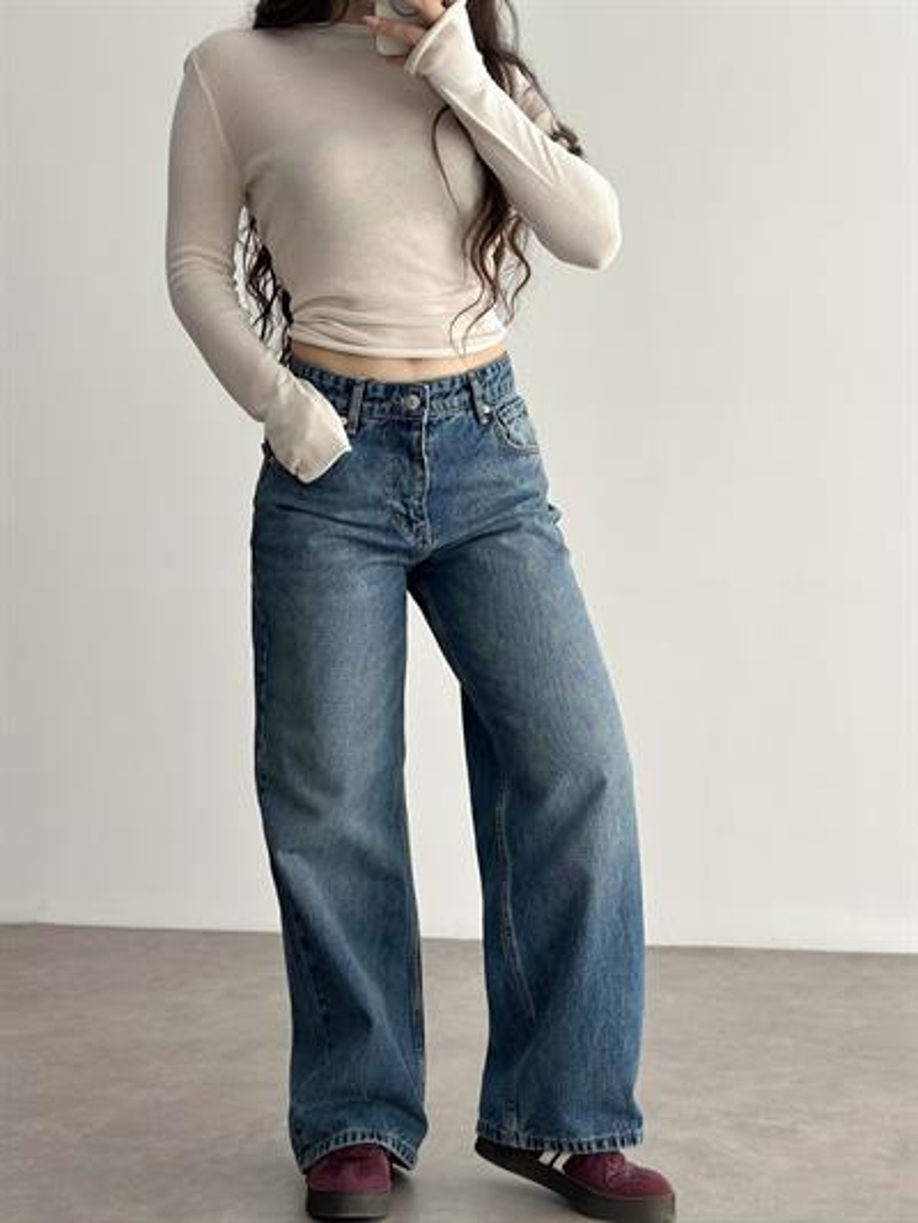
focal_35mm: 48
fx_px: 1697
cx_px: 459
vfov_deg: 39.6
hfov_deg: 30.3
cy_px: 612
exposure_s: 1/800
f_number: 1.8
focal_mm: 6.86
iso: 80
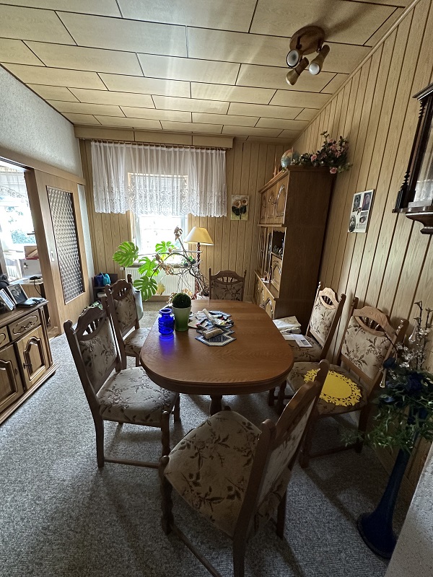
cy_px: 288
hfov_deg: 85.7
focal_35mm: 14
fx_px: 233
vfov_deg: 102.1
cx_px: 216
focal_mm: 2.22
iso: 400
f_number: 2.2
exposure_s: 1/60
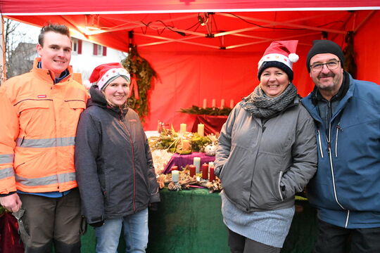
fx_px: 348
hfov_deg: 57.2
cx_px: 190
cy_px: 126
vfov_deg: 40.0
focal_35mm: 33
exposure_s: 1/640
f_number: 3.5
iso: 20000
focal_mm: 33
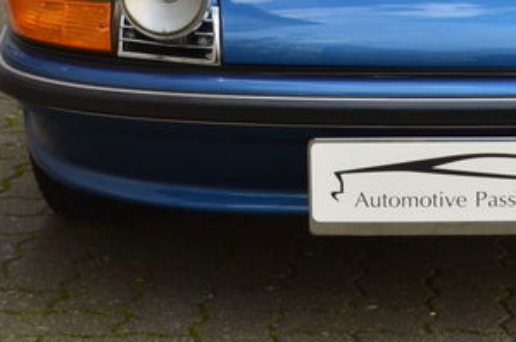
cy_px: -92
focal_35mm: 162
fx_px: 2317
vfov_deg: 8.3
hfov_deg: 12.6
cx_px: 492
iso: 400
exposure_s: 1/50
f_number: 10
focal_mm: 42
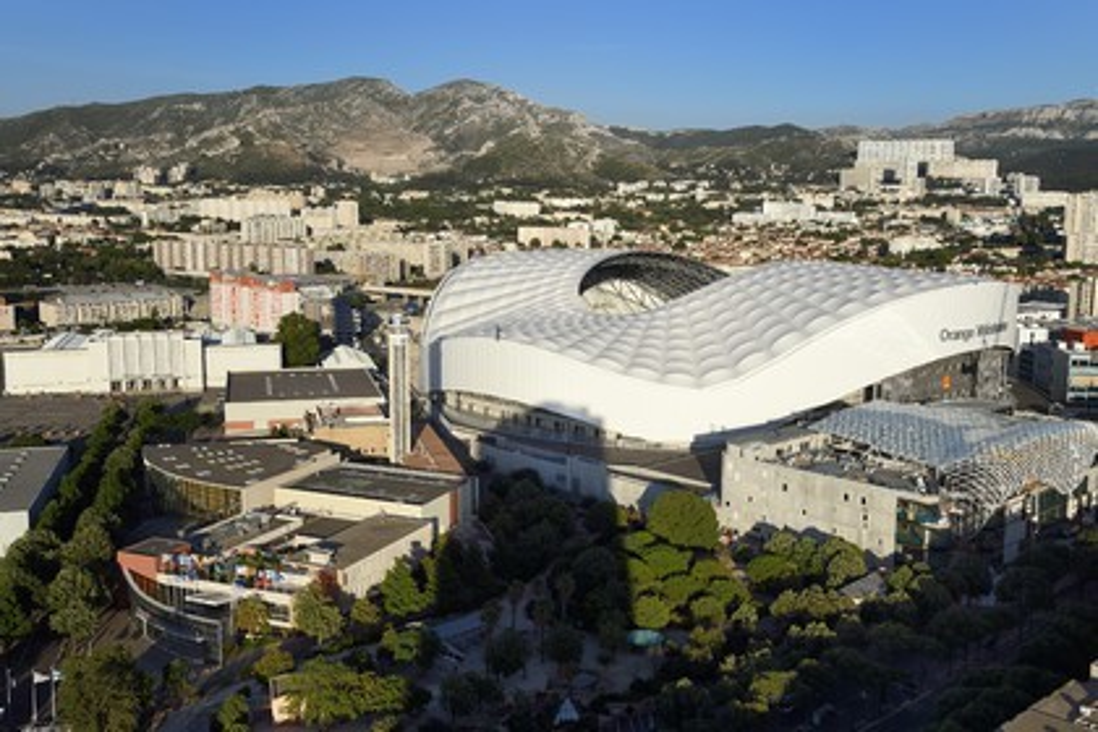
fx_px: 1159
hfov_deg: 50.7
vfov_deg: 35.1
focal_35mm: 38
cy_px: 366
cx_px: 549
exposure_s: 1/320
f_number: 13
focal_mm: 38
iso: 200
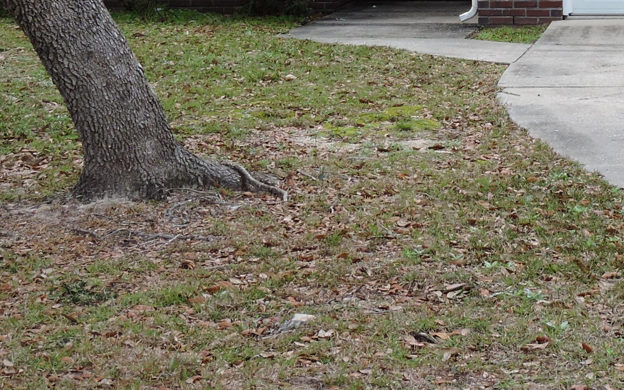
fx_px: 2109
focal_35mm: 124
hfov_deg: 16.6
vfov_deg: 10.3
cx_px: 542
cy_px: -155
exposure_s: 1/250
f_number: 4
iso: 100
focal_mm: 8.1
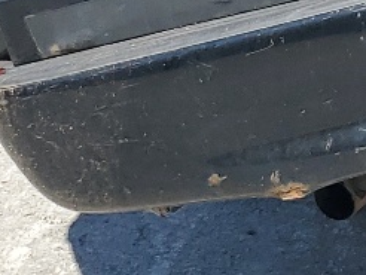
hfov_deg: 10.6
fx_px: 1789
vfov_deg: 8.5
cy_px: -213
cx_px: 747
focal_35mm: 169
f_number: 1.5
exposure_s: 1/2500
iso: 50
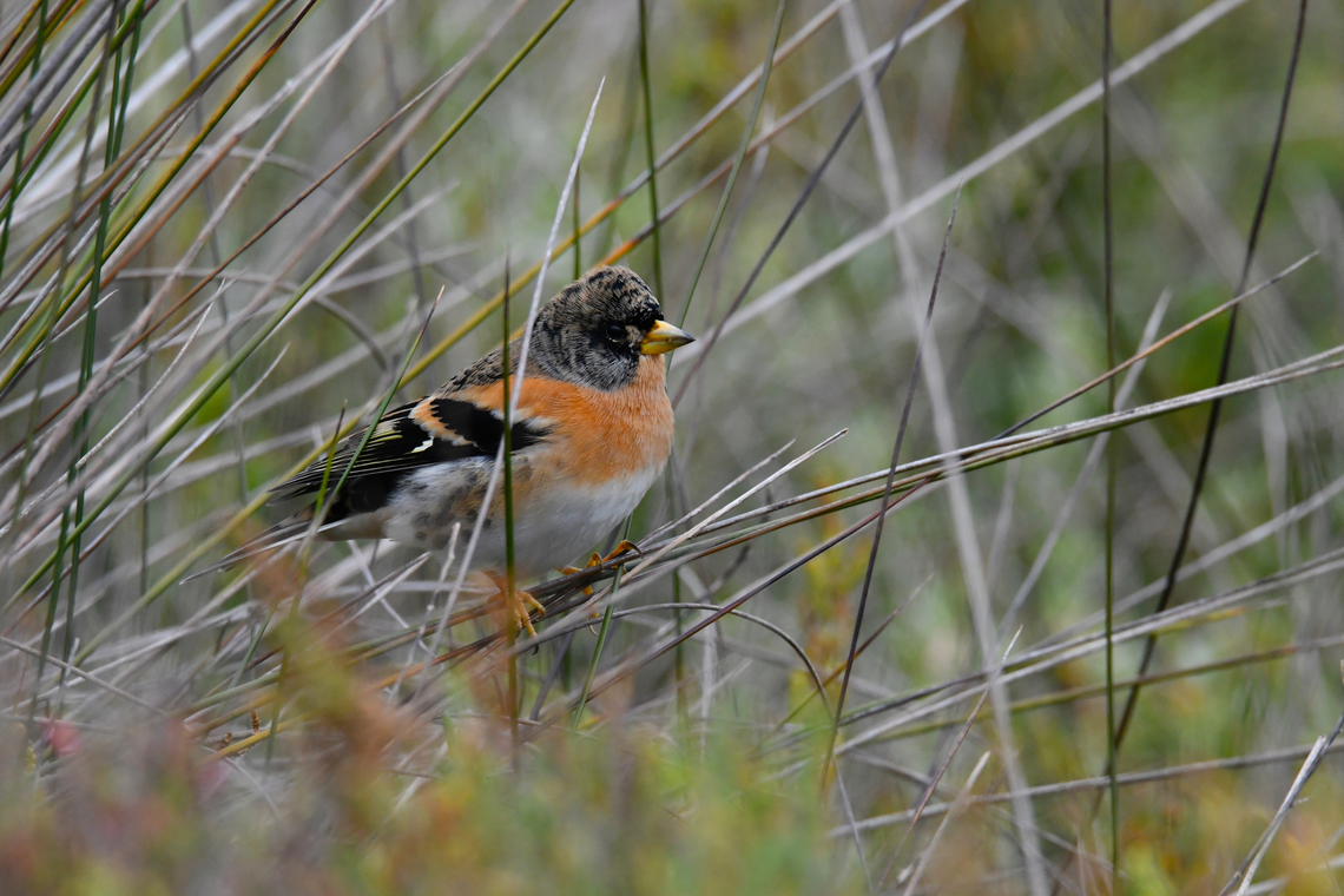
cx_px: 672
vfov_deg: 1.3
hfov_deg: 2.0
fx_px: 39197
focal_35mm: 1050
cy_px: 448
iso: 1600
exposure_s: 1/1000
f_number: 9
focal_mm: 700
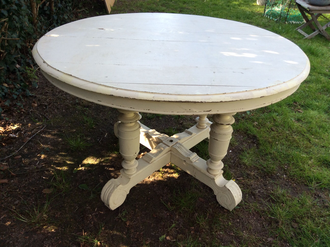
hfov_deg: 56.9
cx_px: 165
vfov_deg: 44.1
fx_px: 305
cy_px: 124
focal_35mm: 32
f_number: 2.4
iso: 32
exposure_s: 1/173
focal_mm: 3.3
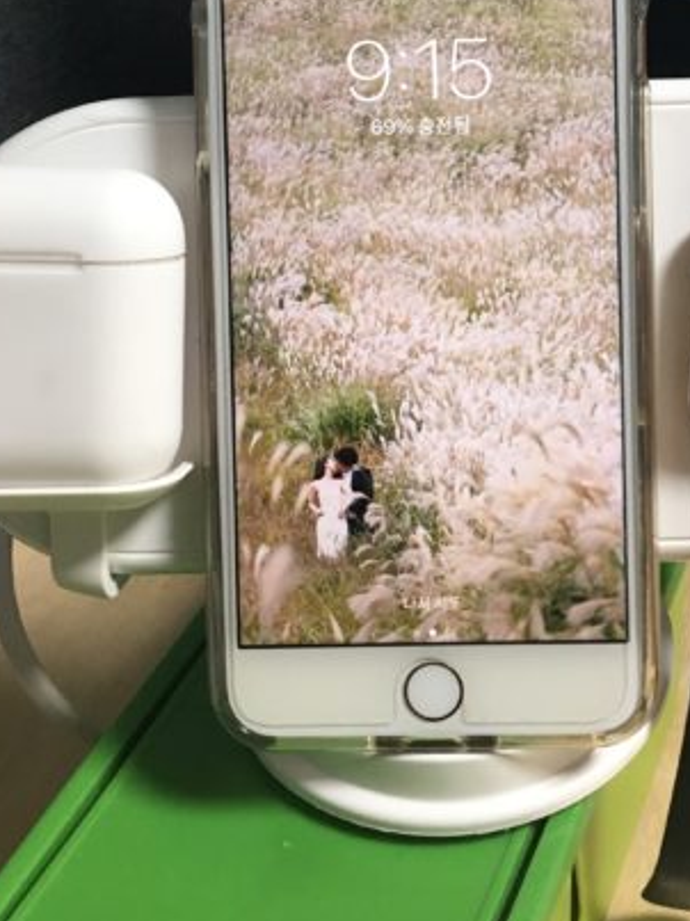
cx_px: 506
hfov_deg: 26.7
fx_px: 1436
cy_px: 185
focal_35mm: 54
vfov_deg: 34.5
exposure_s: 1/30
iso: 100
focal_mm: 4.15
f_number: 2.2
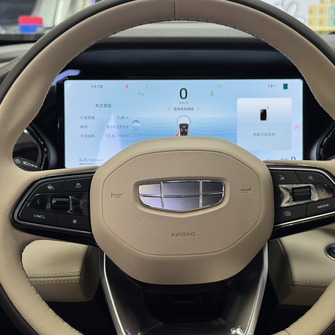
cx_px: 186
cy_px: 167
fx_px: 624
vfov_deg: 30.0
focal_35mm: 57
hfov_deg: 30.0
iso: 160
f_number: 1.78
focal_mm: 6.76
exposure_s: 1/48
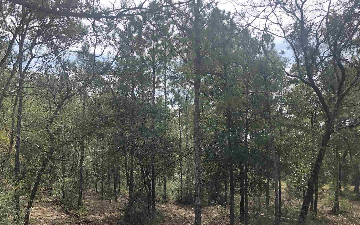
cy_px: 147
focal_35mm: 33
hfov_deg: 58.1
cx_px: 167
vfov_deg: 38.0
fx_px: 324
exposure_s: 1/873
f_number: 1.8
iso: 20
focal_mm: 3.99
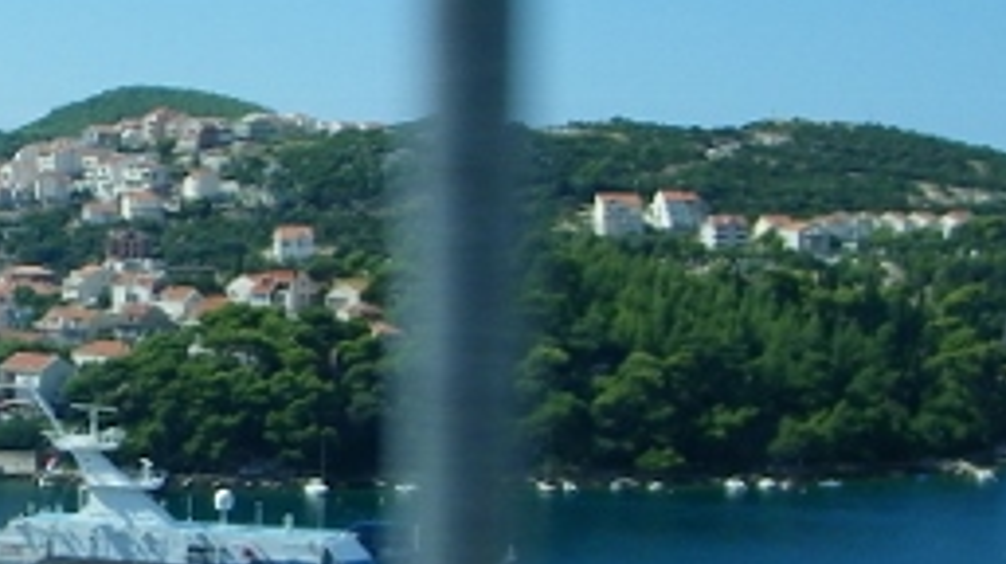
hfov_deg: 21.3
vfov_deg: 12.7
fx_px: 2532
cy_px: 403
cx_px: -98
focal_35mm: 95
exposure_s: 1/160
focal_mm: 5
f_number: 7
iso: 80
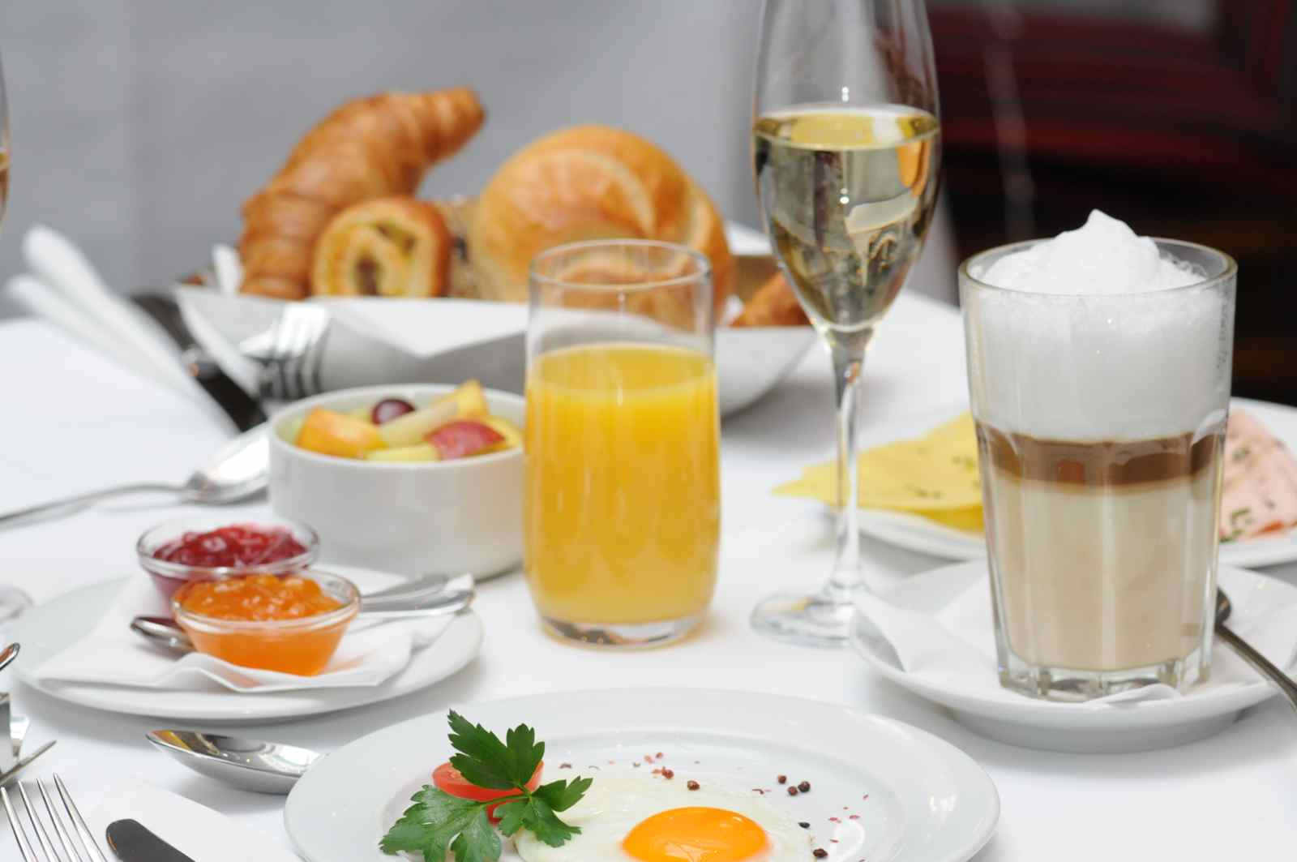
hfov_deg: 13.1
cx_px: 648
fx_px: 5668
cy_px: 431
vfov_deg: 8.7
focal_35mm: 158
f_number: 7.1
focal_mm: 105
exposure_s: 1/100
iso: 800
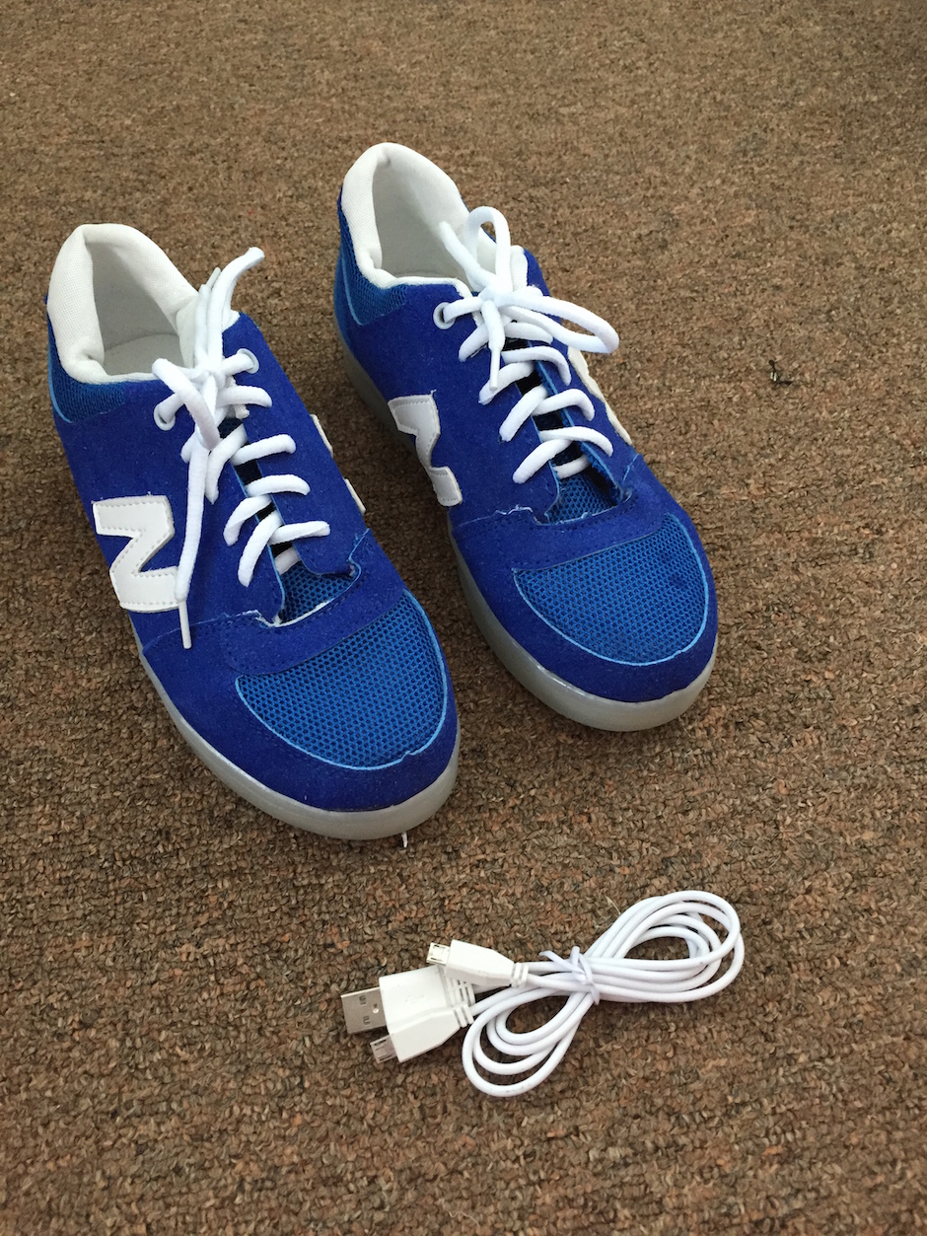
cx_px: 464
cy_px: 618
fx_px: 1035
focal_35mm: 29
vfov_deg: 61.7
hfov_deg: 48.2
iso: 160
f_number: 2.2
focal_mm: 4.15
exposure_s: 1/30
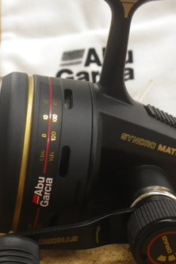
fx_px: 499
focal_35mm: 68
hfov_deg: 19.9
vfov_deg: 29.6
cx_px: 52
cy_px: 158
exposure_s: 1/50
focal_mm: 6.1
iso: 320
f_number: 3.8
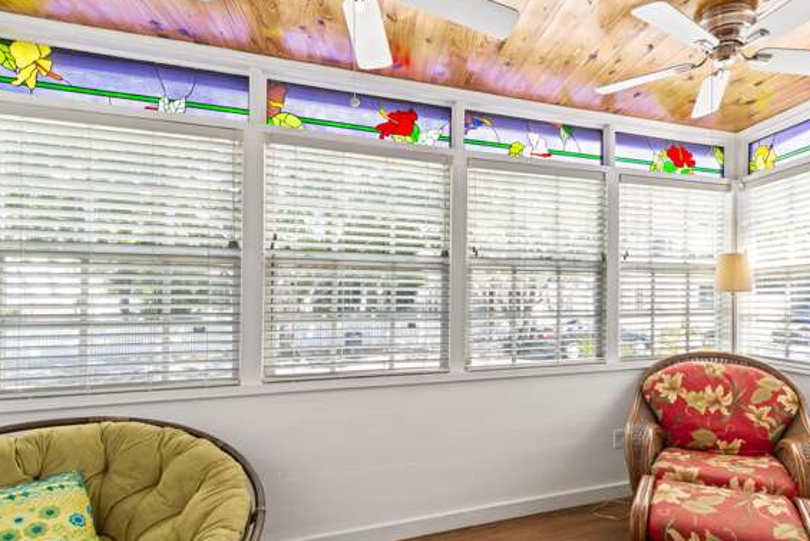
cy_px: 300
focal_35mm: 19
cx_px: 530
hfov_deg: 84.3
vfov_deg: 64.4
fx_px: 428
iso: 100
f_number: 8
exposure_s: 1/8
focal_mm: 14
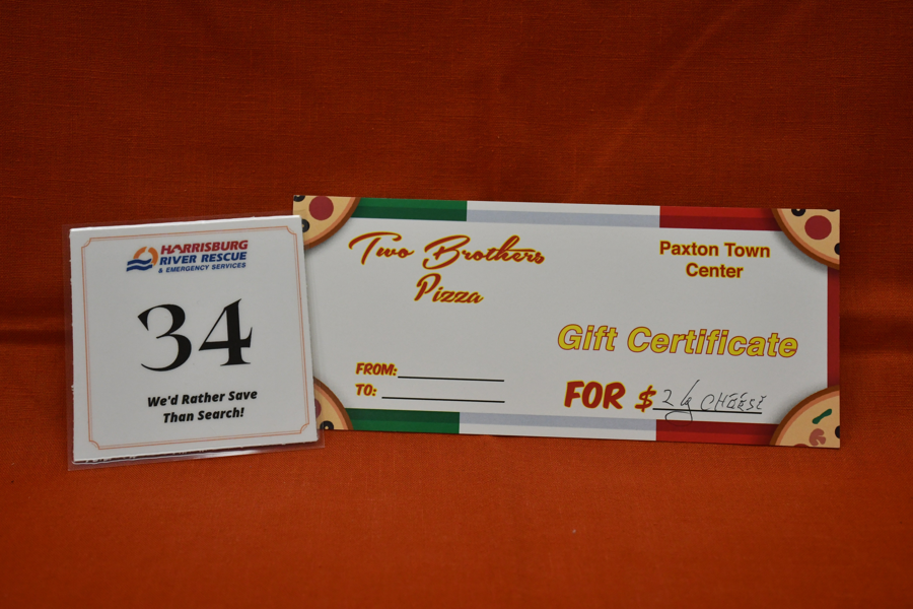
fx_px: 1598
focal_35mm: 63
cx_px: 456
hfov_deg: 31.9
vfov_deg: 21.6
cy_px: 304
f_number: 6.3
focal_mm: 42
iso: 1250
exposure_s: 1/160
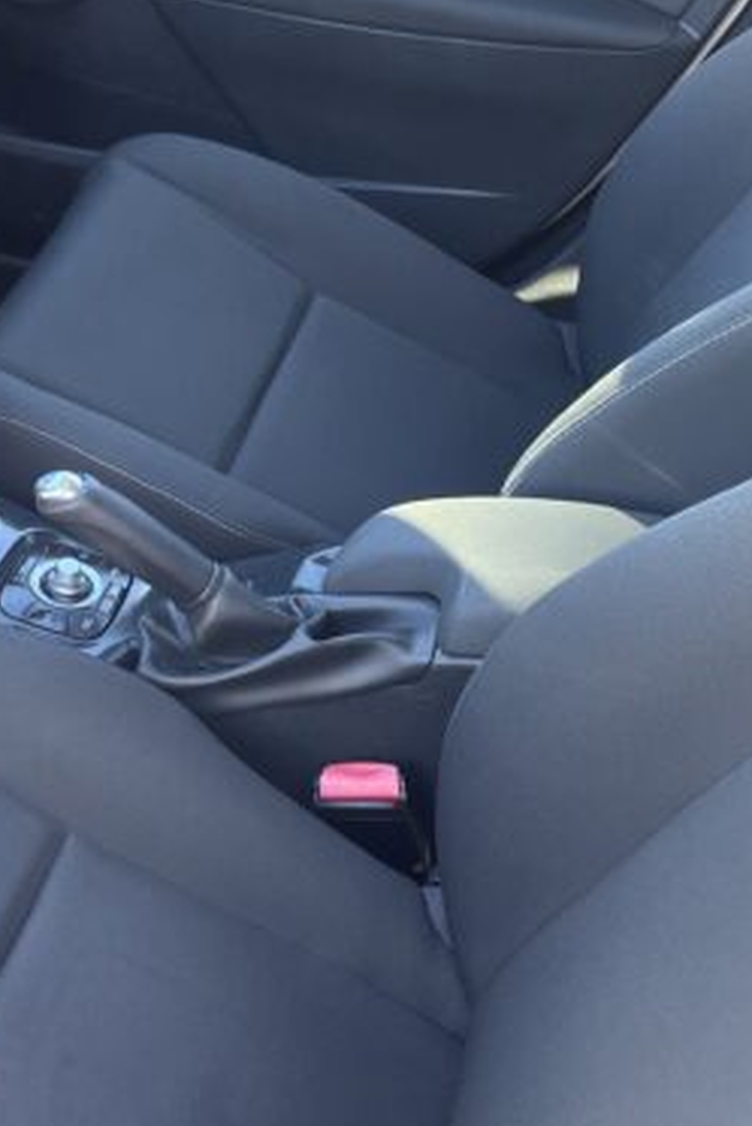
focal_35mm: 58
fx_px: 1816
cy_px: 604
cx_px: 103
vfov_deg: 34.5
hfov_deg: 22.9
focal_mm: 5.1
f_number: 1.6
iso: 125
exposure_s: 1/117
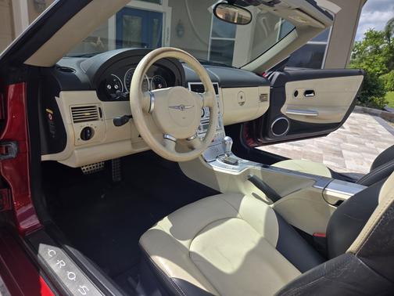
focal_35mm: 23
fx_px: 262
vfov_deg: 58.9
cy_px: 148
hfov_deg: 73.9
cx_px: 197
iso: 25
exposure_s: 1/1809
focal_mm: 5.4
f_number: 1.8
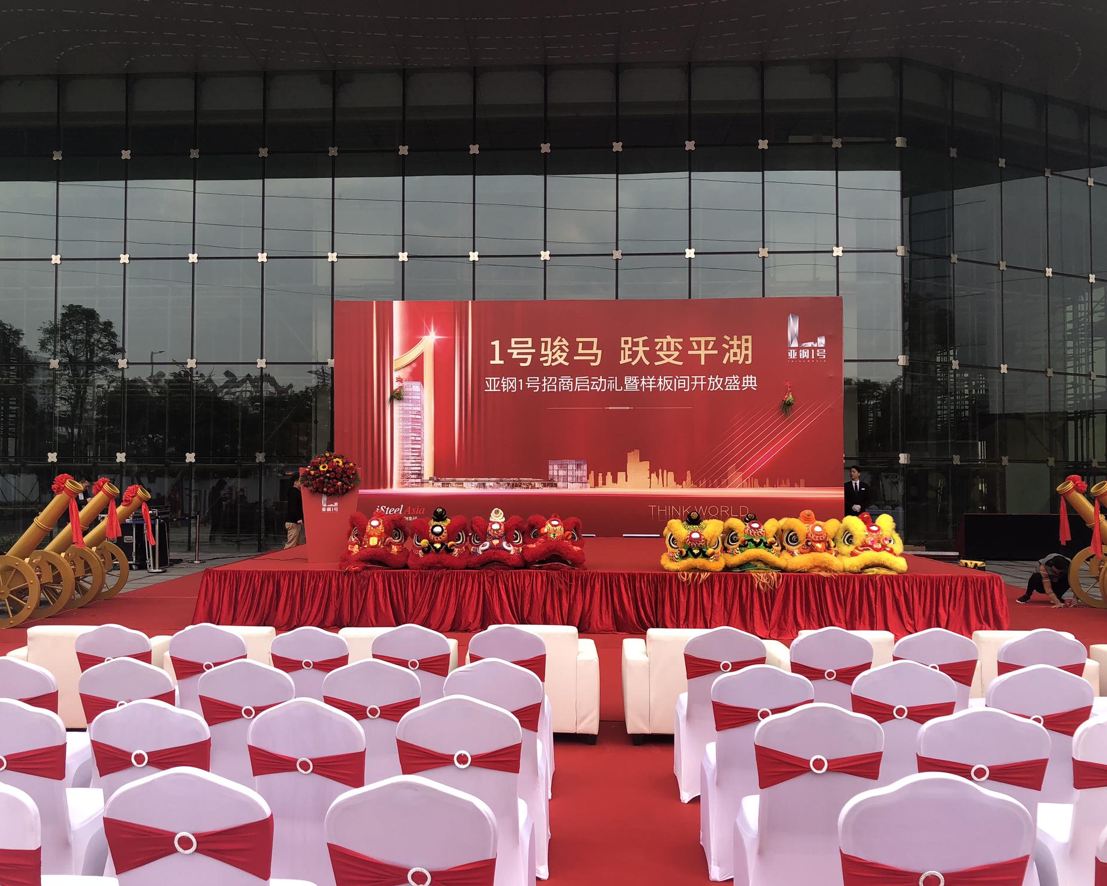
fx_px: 983
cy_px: 455
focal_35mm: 30
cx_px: 510
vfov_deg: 48.5
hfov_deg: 58.7
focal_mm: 4
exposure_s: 1/120
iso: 32
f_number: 1.8
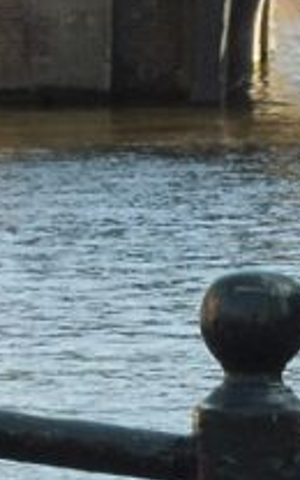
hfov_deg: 1.4
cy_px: -382
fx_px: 12035
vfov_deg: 2.3
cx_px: 556
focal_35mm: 920
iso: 100
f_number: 7.1
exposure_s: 1/125
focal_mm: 31.3
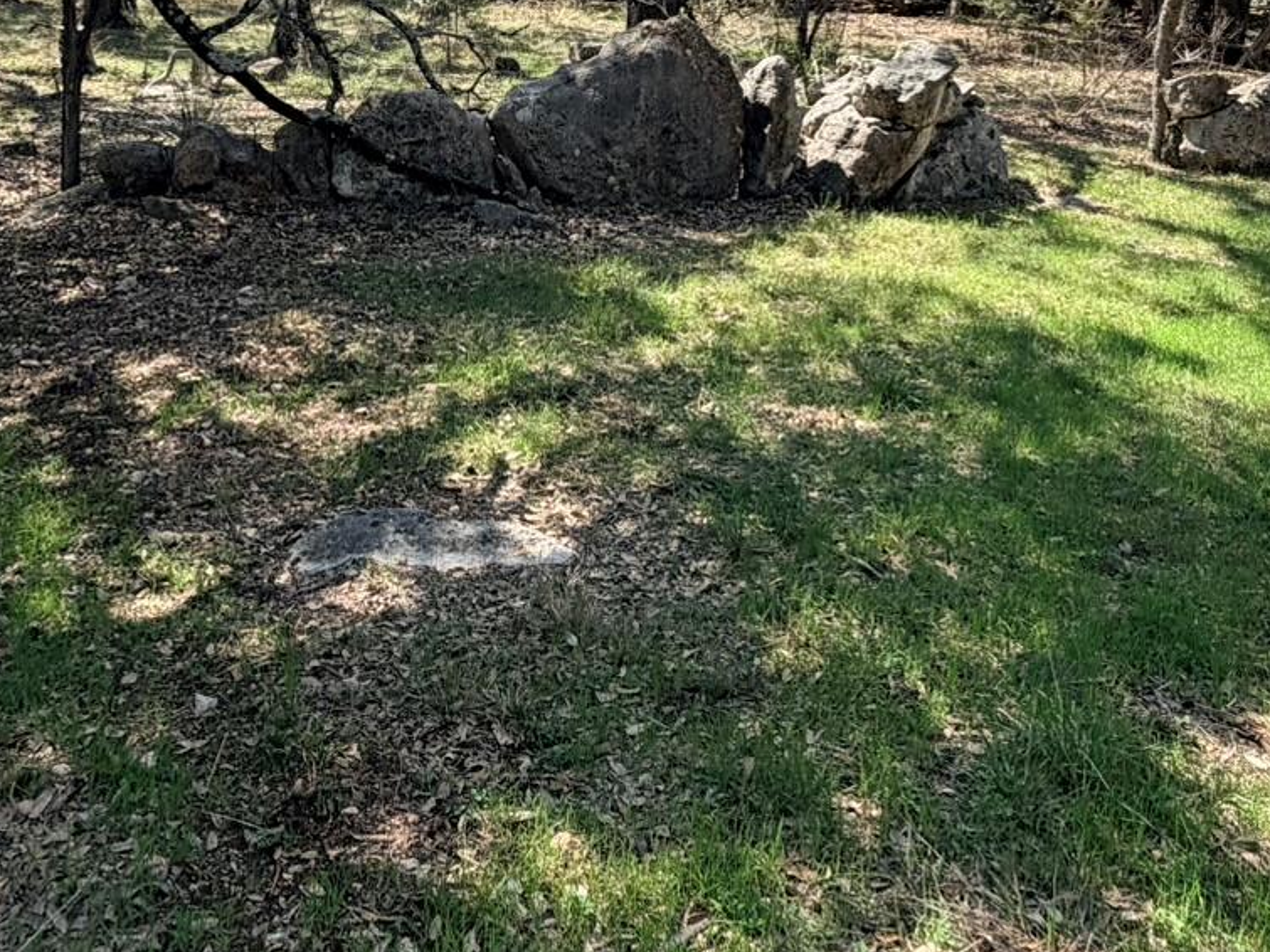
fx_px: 1394
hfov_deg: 48.6
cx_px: 500
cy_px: 44
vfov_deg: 34.9
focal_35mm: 38
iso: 50
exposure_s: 1/502
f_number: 2.2
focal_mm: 2.22
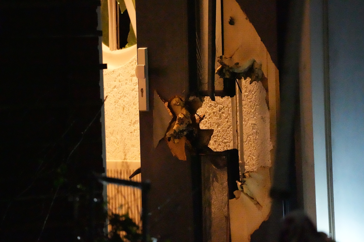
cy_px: 121
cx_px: 182
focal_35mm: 489
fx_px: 4944
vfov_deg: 2.8
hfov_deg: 4.2
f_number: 6.3
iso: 64000
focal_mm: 489
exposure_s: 1/160
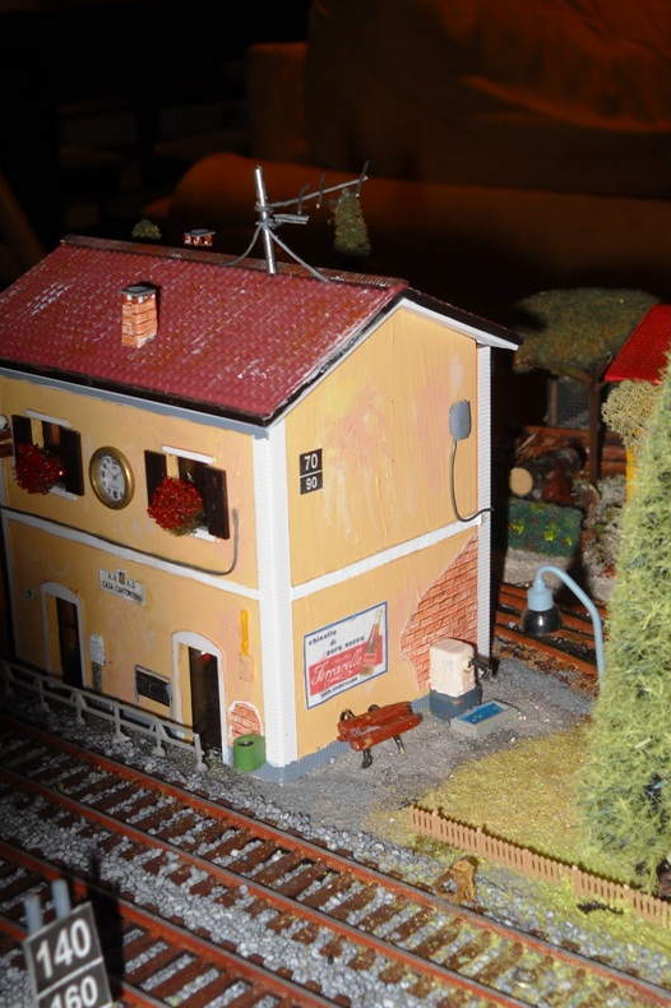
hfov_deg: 23.0
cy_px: 508
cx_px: 320
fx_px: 1651
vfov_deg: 33.9
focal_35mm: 59
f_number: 3.6
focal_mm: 9.24
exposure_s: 1/30
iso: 64
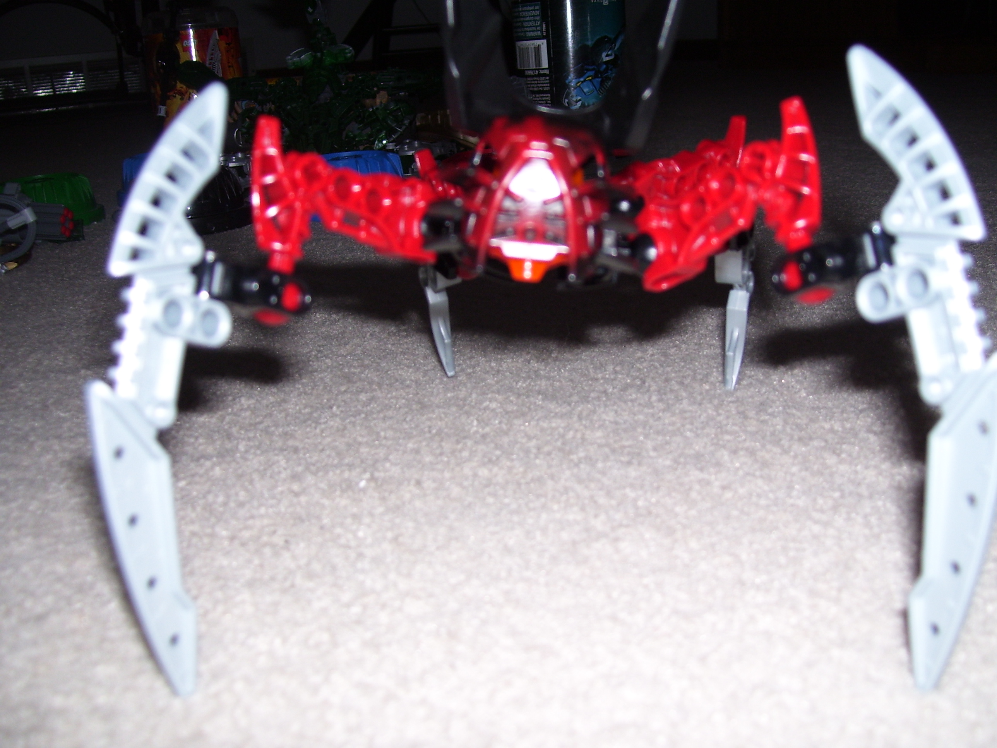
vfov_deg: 38.7
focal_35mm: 37
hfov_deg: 50.1
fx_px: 1066
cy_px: 374
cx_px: 498
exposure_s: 1/60
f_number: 2.7
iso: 80
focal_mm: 6
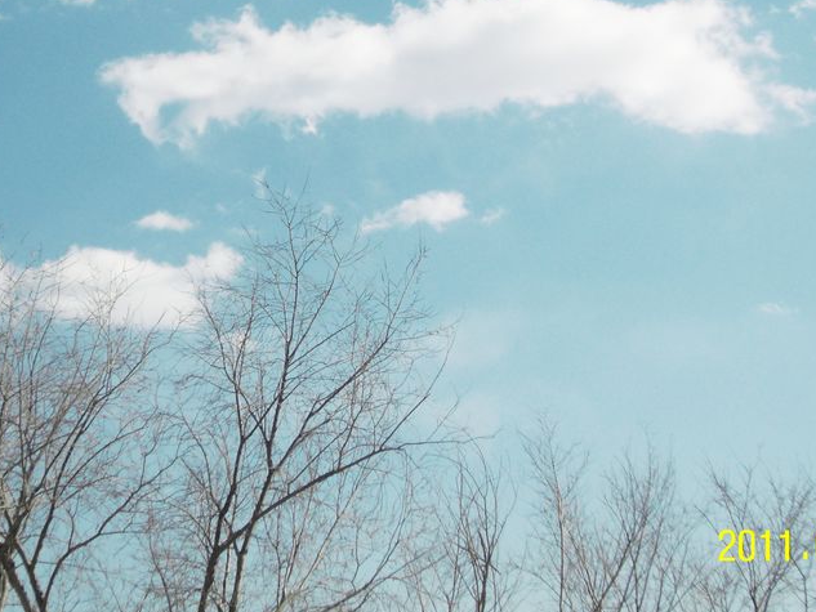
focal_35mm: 91
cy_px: 88
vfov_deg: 16.1
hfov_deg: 21.5
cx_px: 365
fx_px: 2146
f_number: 9.9
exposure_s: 1/250
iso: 80
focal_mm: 8.5
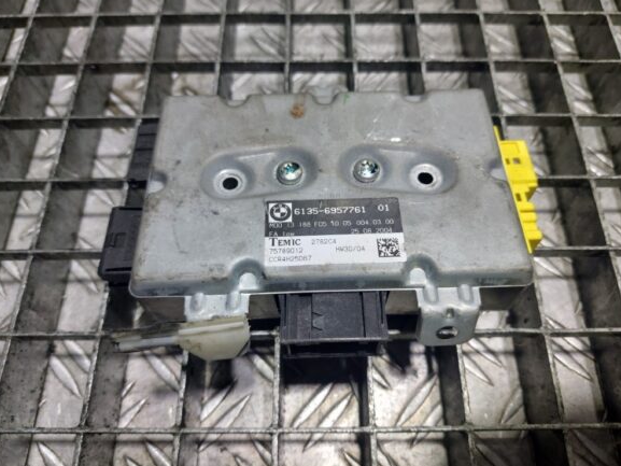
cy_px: 234
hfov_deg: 67.3
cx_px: 316
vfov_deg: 53.1
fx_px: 467
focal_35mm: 26
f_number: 1.8
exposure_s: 1/50
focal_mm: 5.23
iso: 80
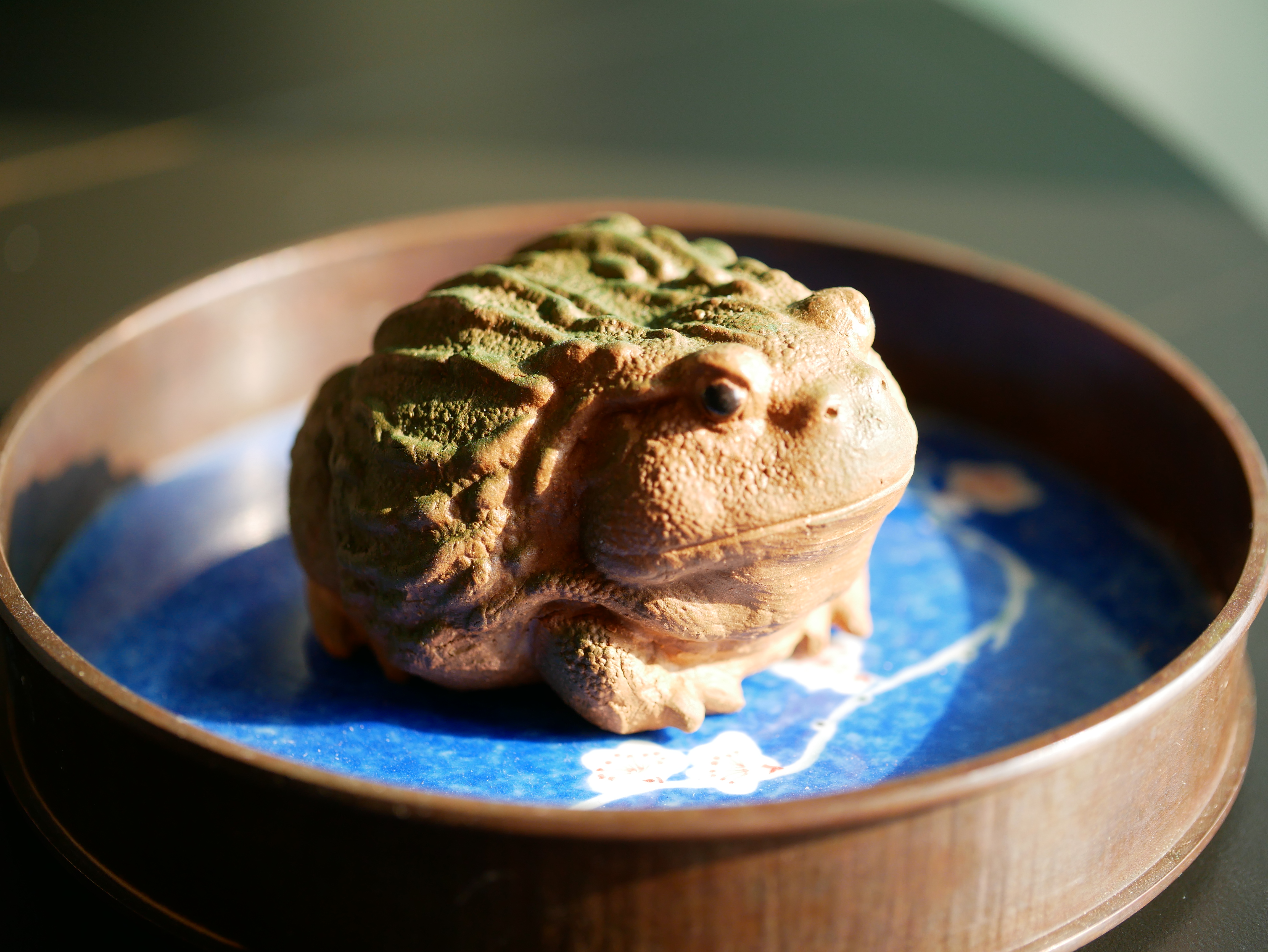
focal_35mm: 90
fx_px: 3298
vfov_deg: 16.4
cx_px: 634
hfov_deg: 21.8
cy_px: 476
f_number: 2.8
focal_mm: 45
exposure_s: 1/200
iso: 200
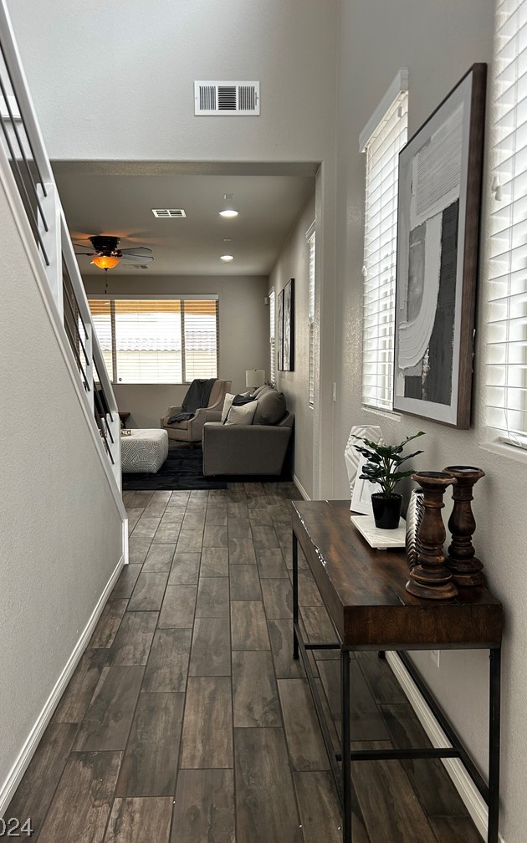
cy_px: 423
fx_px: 643
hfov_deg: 44.5
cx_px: 242
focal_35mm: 28
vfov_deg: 66.5
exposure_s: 1/60
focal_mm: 5.7
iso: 100
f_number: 1.5
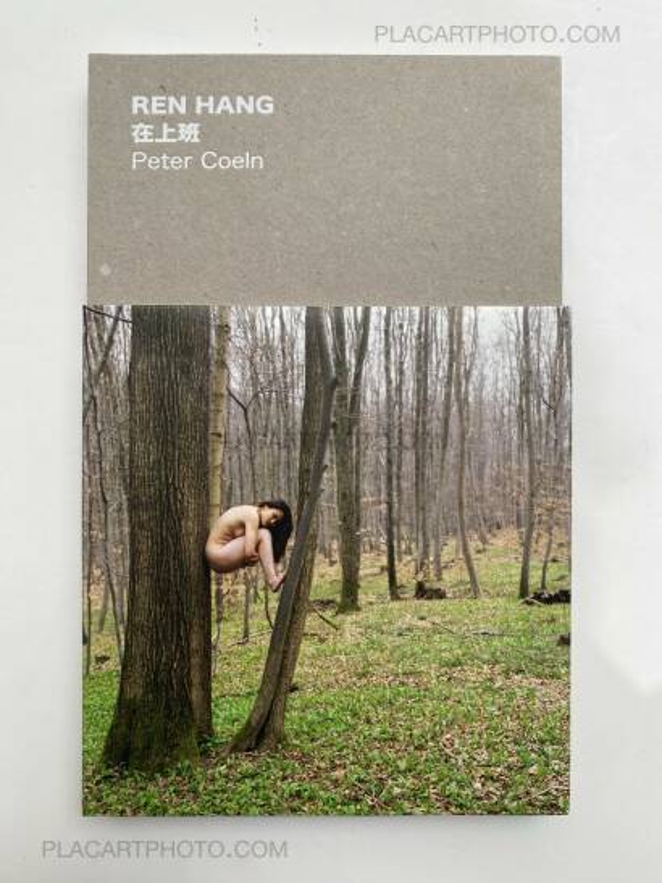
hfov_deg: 53.0
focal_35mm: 26
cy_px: 442
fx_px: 663
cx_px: 331
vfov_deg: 67.3
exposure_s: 1/192
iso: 32
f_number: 1.8
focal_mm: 4.25
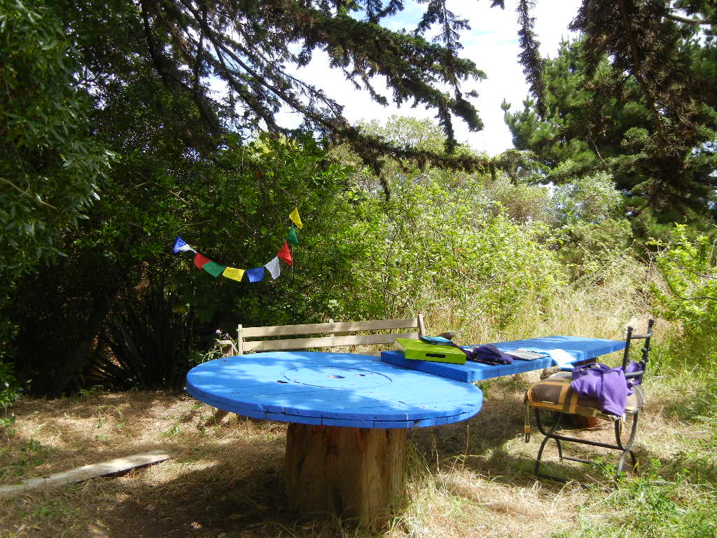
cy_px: 269
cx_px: 358
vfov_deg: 46.8
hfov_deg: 60.0
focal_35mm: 30
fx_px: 621
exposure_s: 1/545
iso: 160
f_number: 3.5
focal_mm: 5.4
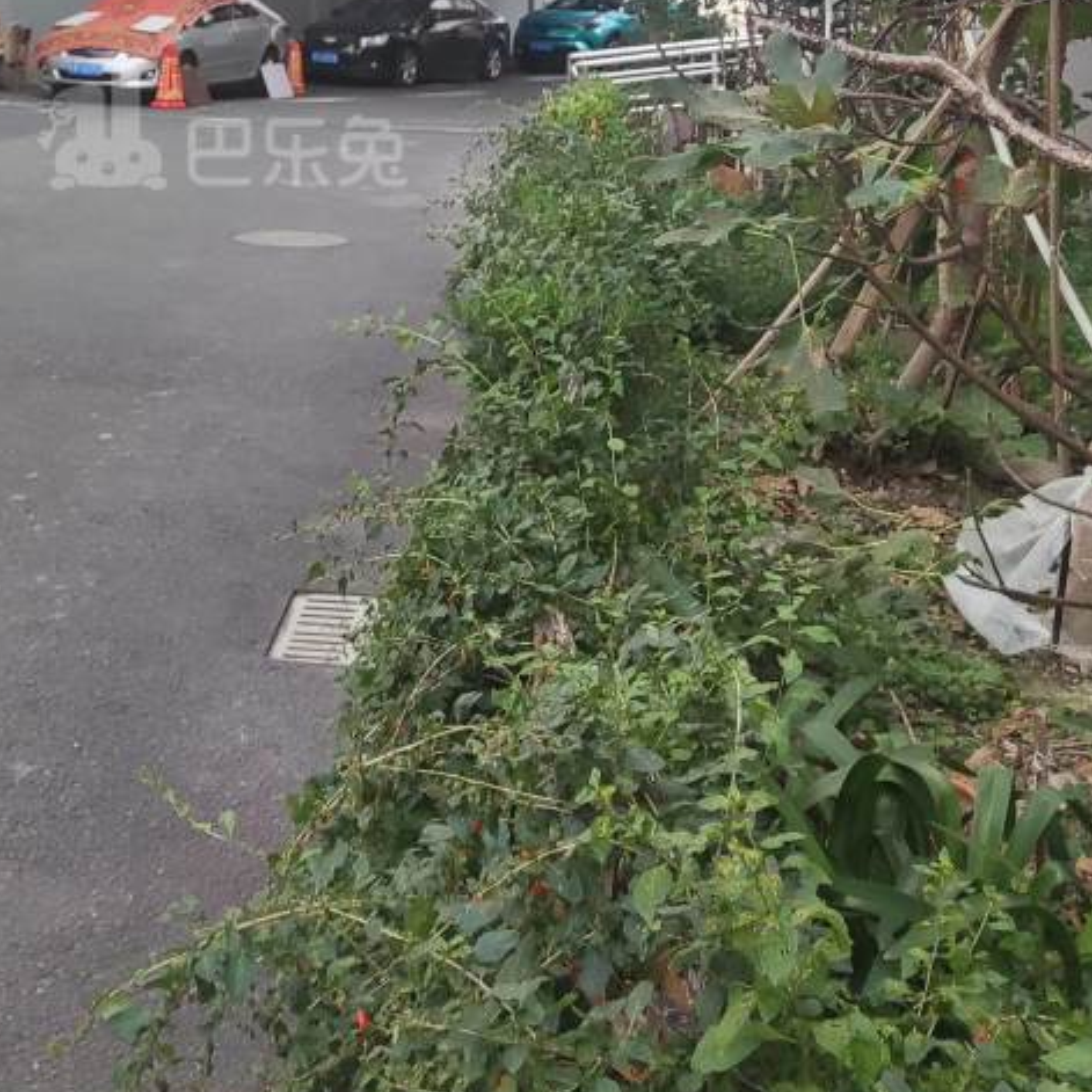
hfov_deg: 31.9
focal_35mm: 52
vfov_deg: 31.4
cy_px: 129
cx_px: 223
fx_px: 1856
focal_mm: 4.74
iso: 50
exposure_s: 1/779
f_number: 1.79
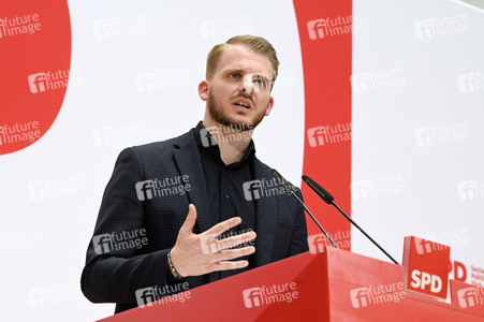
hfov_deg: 18.6
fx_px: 1478
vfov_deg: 12.4
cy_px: 161
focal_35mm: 110
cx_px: 242
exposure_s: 1/400
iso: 1600
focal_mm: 110
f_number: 7.1
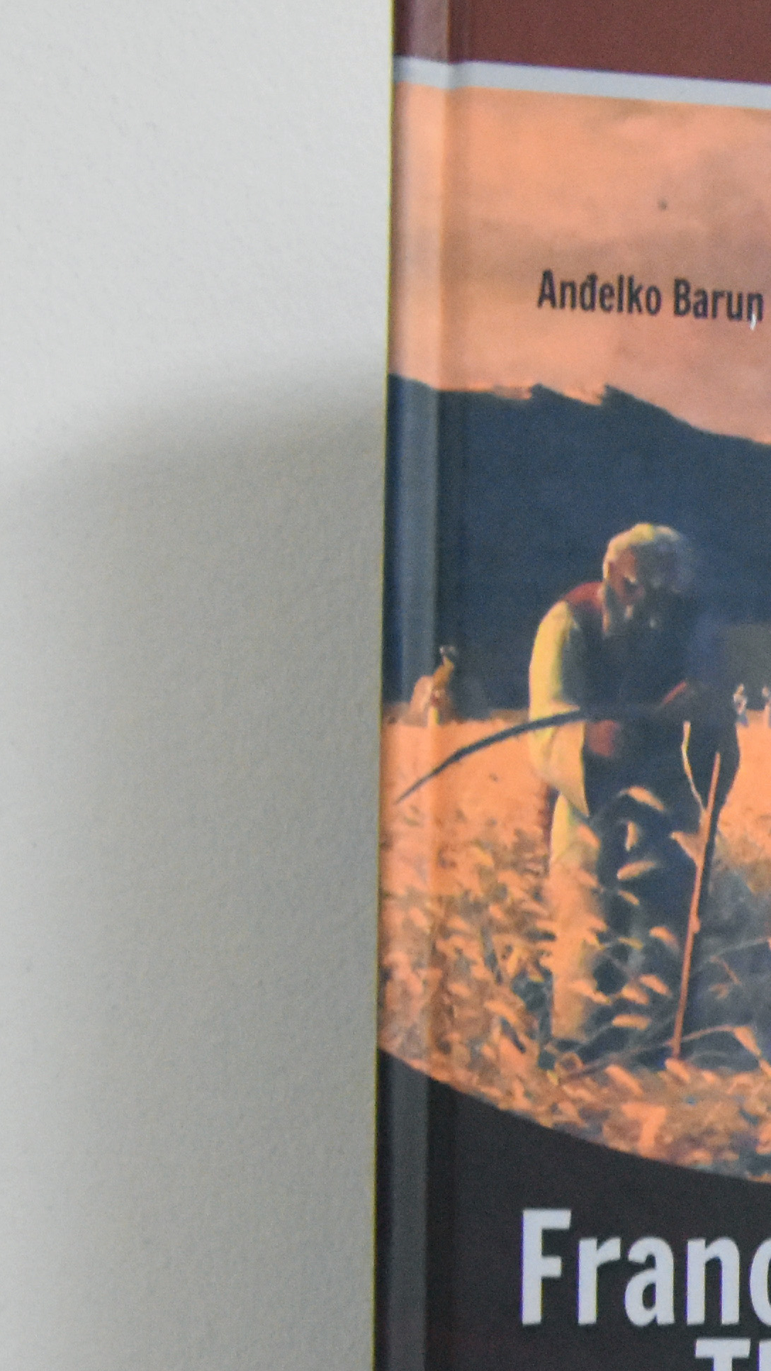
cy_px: 1134
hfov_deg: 9.3
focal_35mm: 117
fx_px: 4252
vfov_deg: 18.1
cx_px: 1808
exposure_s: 1/40
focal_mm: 24
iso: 3200
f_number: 3.8
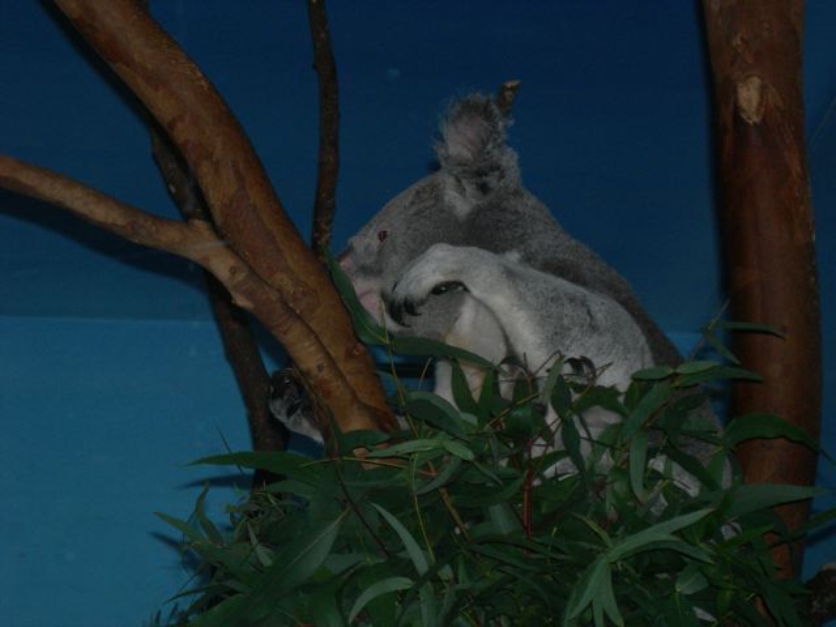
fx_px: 3043
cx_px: 418
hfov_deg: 15.6
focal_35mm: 126
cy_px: 314
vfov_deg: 11.8
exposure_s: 1/120
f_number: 5.2
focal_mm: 26.3
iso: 200
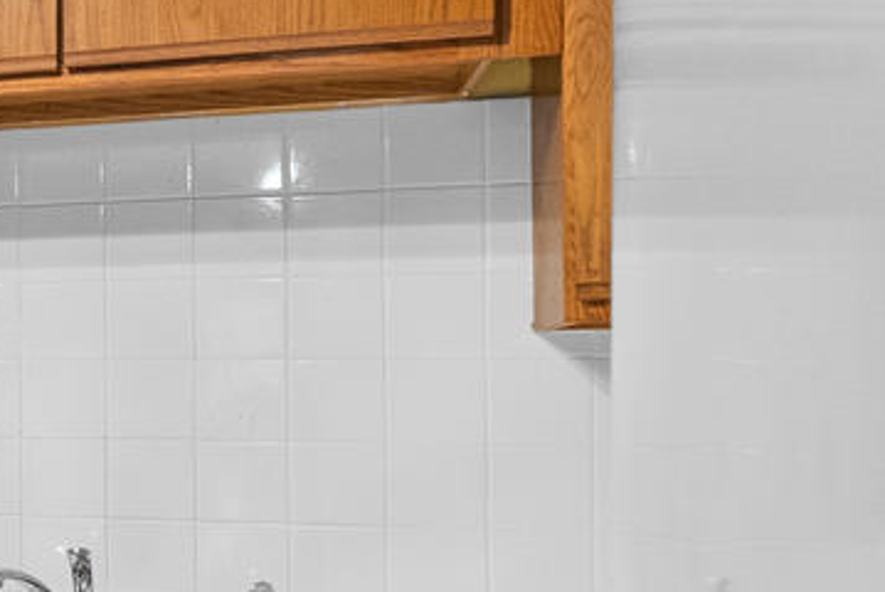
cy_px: 548
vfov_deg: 18.6
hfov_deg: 19.6
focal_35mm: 72
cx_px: -765
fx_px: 1771
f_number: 8
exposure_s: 6
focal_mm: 16
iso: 640
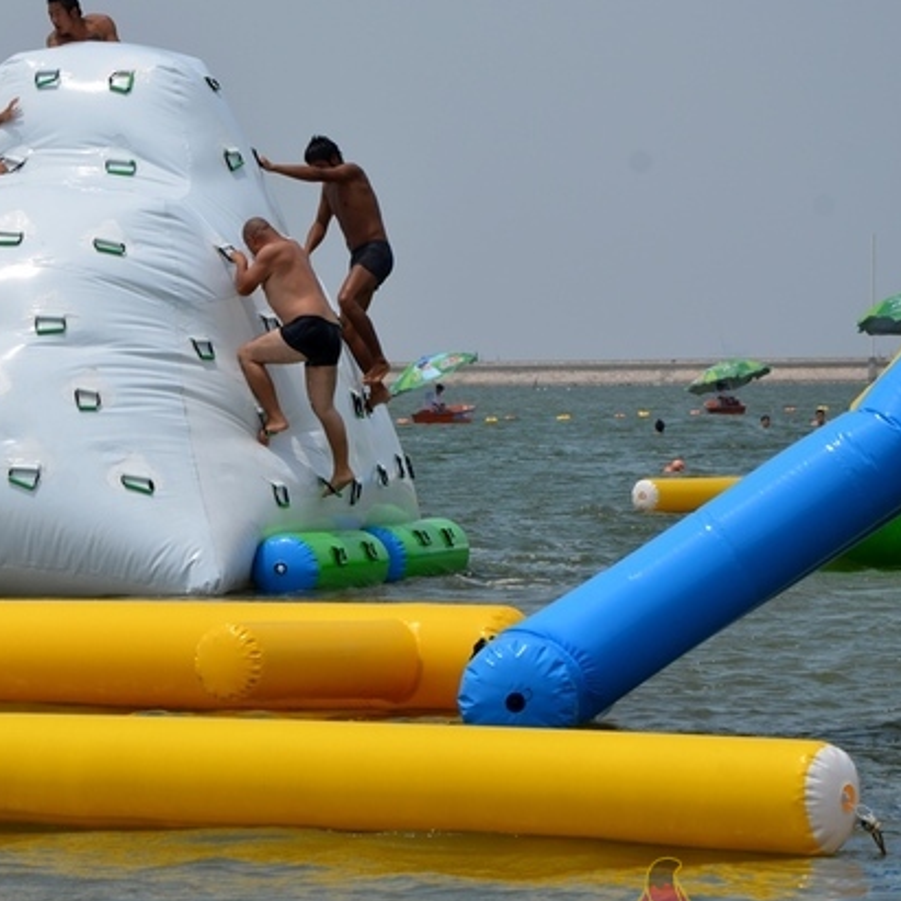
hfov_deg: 6.9
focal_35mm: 254
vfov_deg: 6.9
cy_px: 446
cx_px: 230
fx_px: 7474
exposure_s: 1/320
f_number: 9
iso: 100
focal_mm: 105
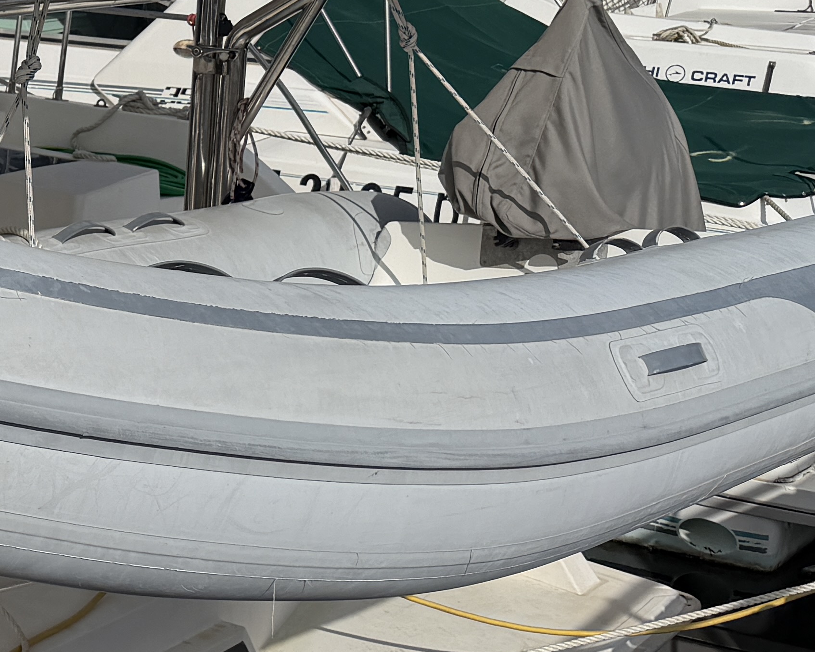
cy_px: 271
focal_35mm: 79
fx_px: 1905
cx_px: -366
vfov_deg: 19.4
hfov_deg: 20.9
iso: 80
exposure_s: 1/17544
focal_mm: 6.76
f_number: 1.78
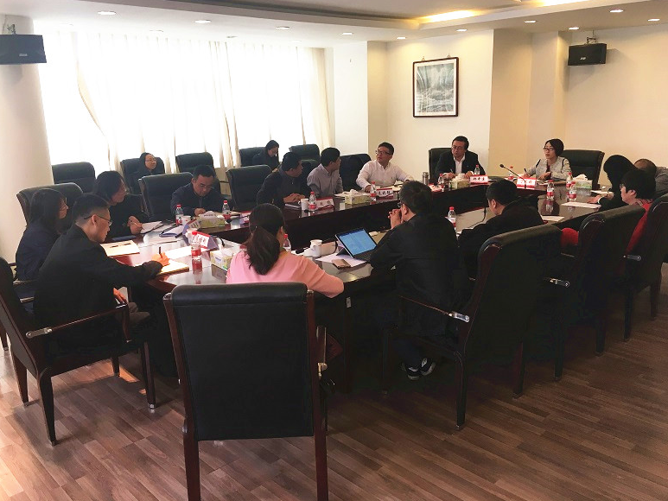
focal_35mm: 30
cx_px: 343
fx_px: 579
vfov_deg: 46.8
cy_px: 244
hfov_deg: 59.9
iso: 40
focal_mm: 4.15
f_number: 2.2
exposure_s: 1/33
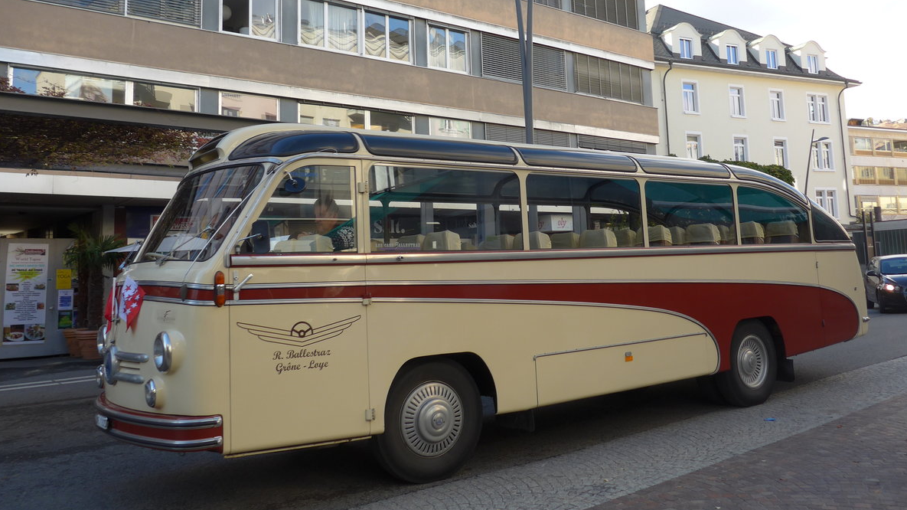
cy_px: 174
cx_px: 451
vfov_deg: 36.3
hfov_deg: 61.0
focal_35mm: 32
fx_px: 769
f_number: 2.8
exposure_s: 1/320
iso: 80
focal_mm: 6
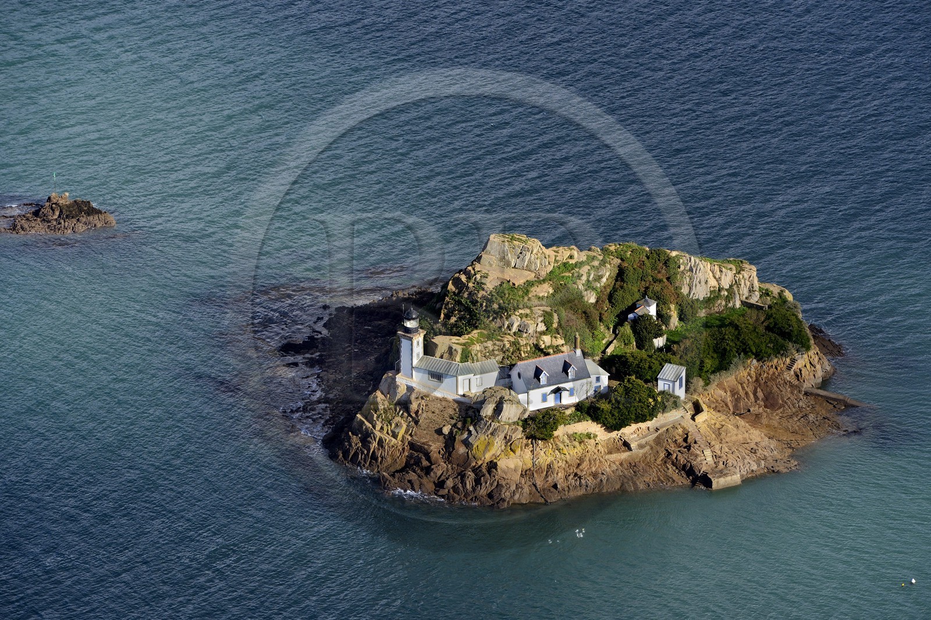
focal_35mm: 200
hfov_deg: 10.3
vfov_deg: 6.9
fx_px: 5171
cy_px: 310
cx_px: 466
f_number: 9
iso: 500
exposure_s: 1/1000
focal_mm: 200
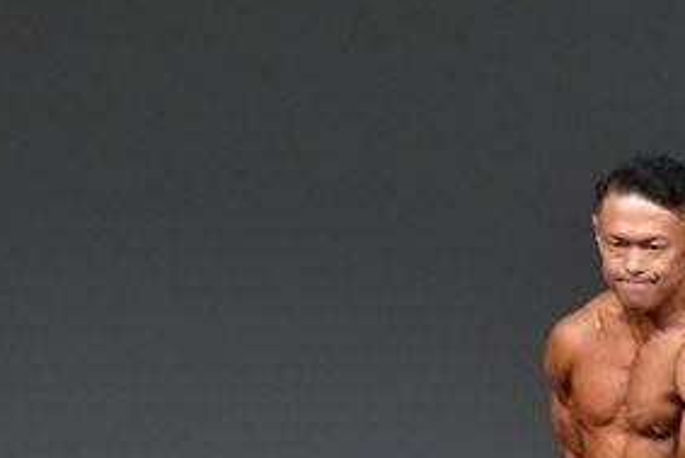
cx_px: 599
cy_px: 601
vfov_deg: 1.5
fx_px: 17971
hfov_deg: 2.2
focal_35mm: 944
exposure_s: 1/400
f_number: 5.6
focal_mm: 230
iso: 4000
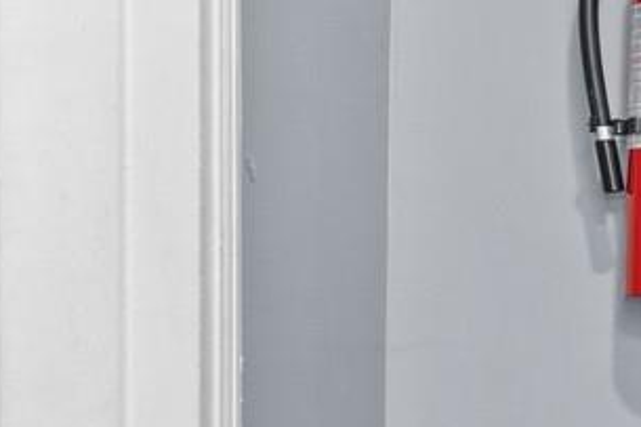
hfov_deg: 12.0
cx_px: 1854
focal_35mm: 94
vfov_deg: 14.4
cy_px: 390
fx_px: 1673
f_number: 10
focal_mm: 14
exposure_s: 1.6
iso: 400
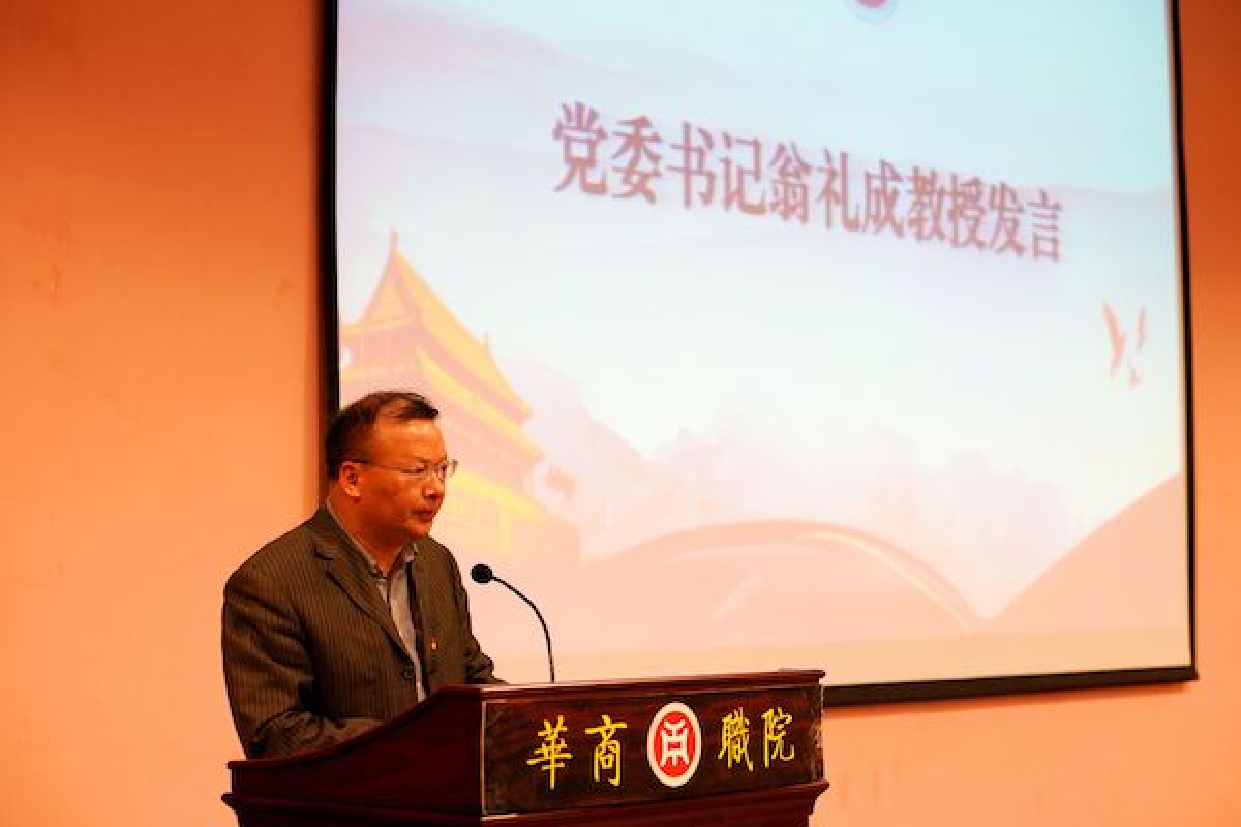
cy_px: 414
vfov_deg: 19.5
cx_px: 620
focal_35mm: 70
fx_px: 2413
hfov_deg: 28.8
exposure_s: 1/160
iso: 6400
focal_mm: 70
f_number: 4
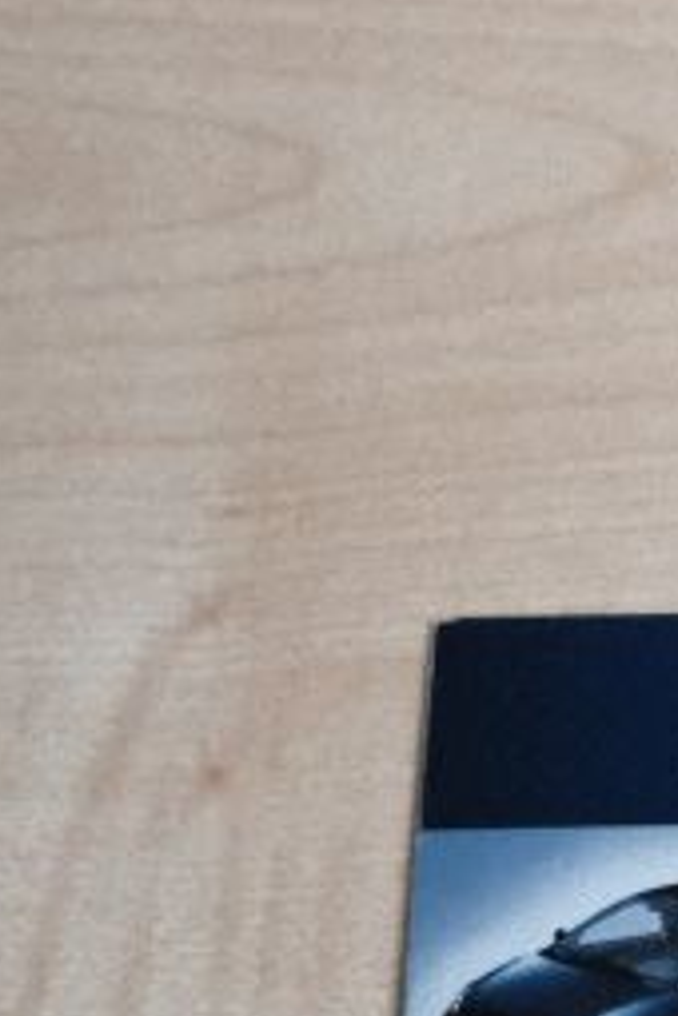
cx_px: 1470
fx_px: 3955
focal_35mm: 140
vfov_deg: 14.5
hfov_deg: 9.1
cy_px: 960
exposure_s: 1/1800
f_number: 4
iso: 6400
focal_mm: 24.3
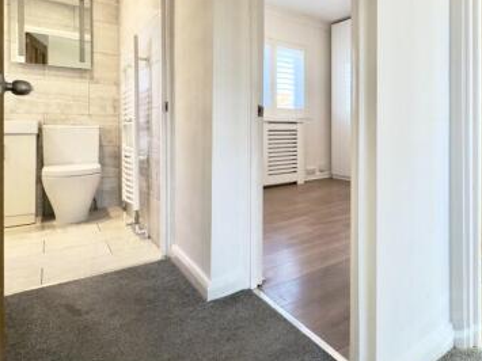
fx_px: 320
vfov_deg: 57.9
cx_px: 369
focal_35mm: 23
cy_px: 128
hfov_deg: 68.5
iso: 80
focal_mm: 2.22
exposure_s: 1/100
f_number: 2.2
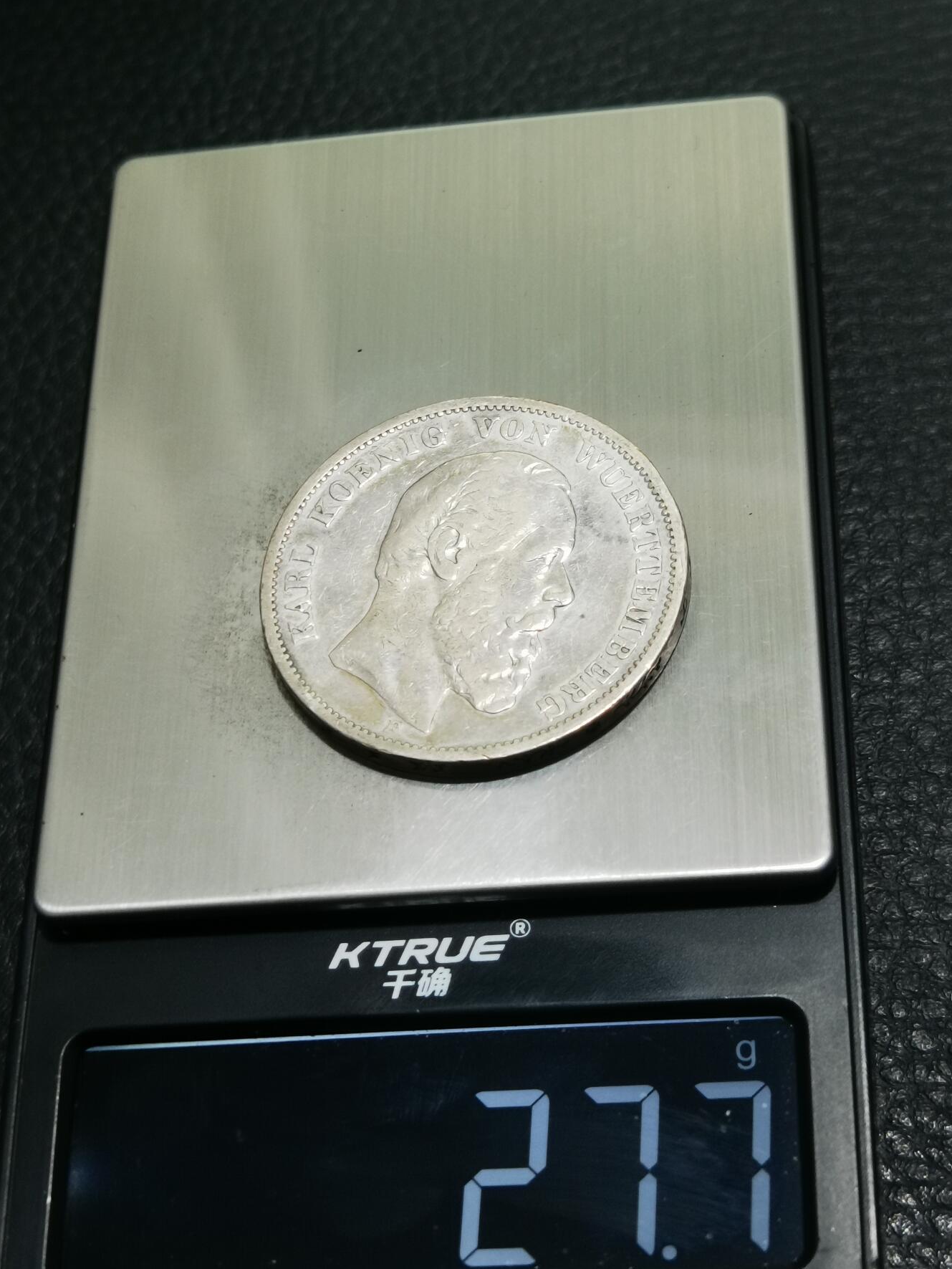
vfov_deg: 30.7
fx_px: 2309
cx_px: 479
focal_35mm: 63
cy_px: 643
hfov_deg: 23.3
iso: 100
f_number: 1.9
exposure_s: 1/100
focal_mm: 6.67
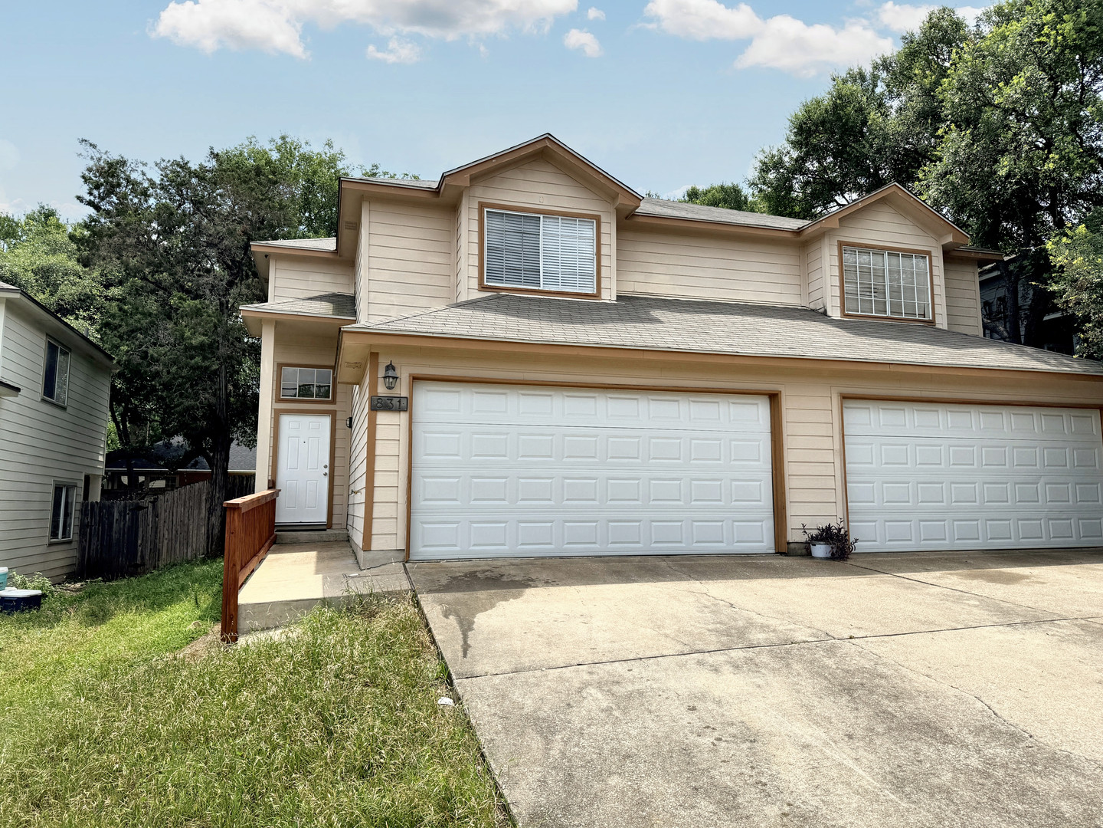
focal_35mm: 24
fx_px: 765
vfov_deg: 56.8
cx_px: 552
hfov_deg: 71.6
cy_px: 414
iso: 80
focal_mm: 6.8
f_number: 1.8
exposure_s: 1/4608
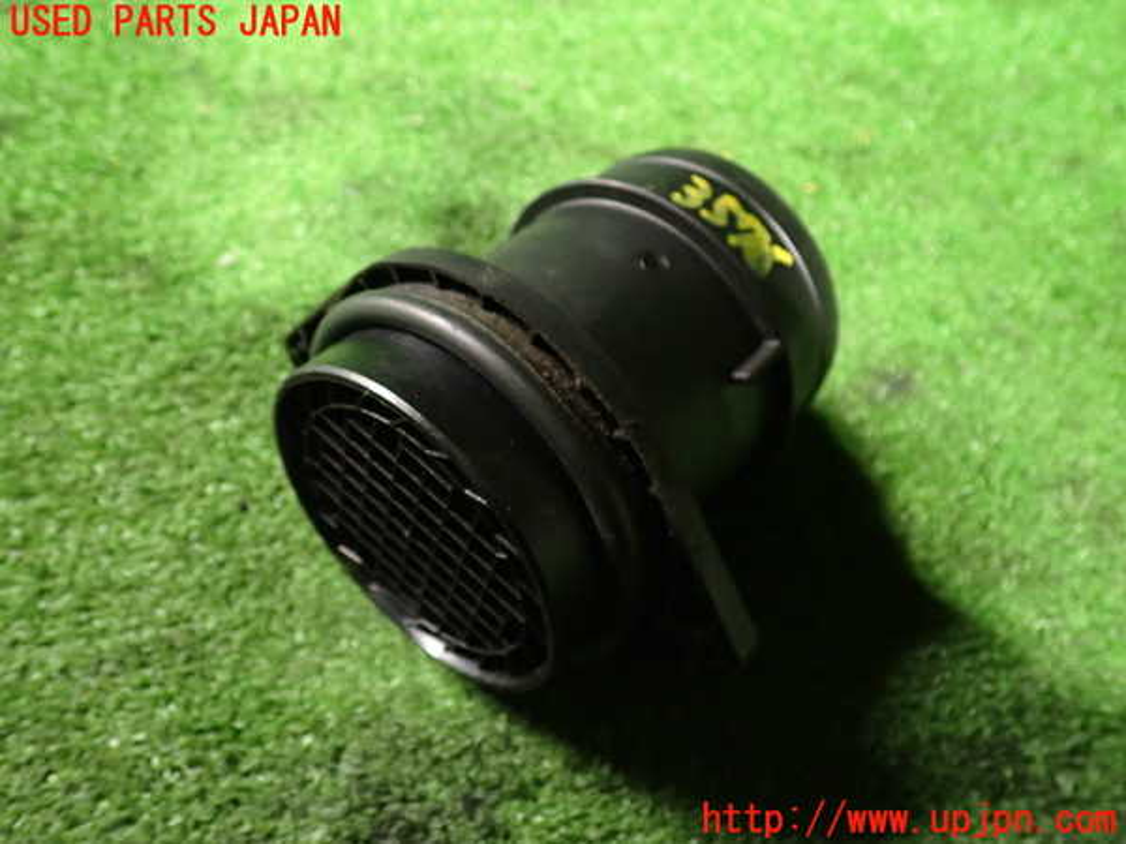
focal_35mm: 30
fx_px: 976
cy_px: 422
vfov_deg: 46.8
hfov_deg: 60.0
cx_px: 563
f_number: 2.3
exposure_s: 1/20
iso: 800
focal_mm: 5.4
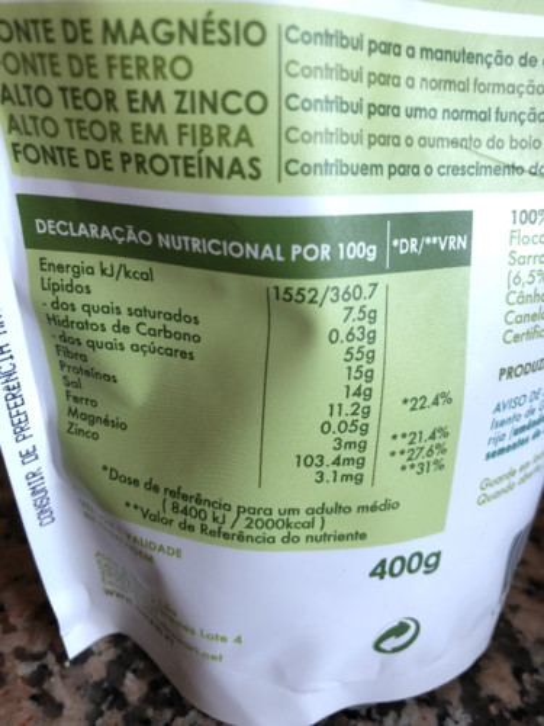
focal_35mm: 28
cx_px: 272
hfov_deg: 49.7
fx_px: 587
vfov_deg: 63.4
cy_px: 363
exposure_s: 1/20
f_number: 1.8
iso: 40
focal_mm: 3.99
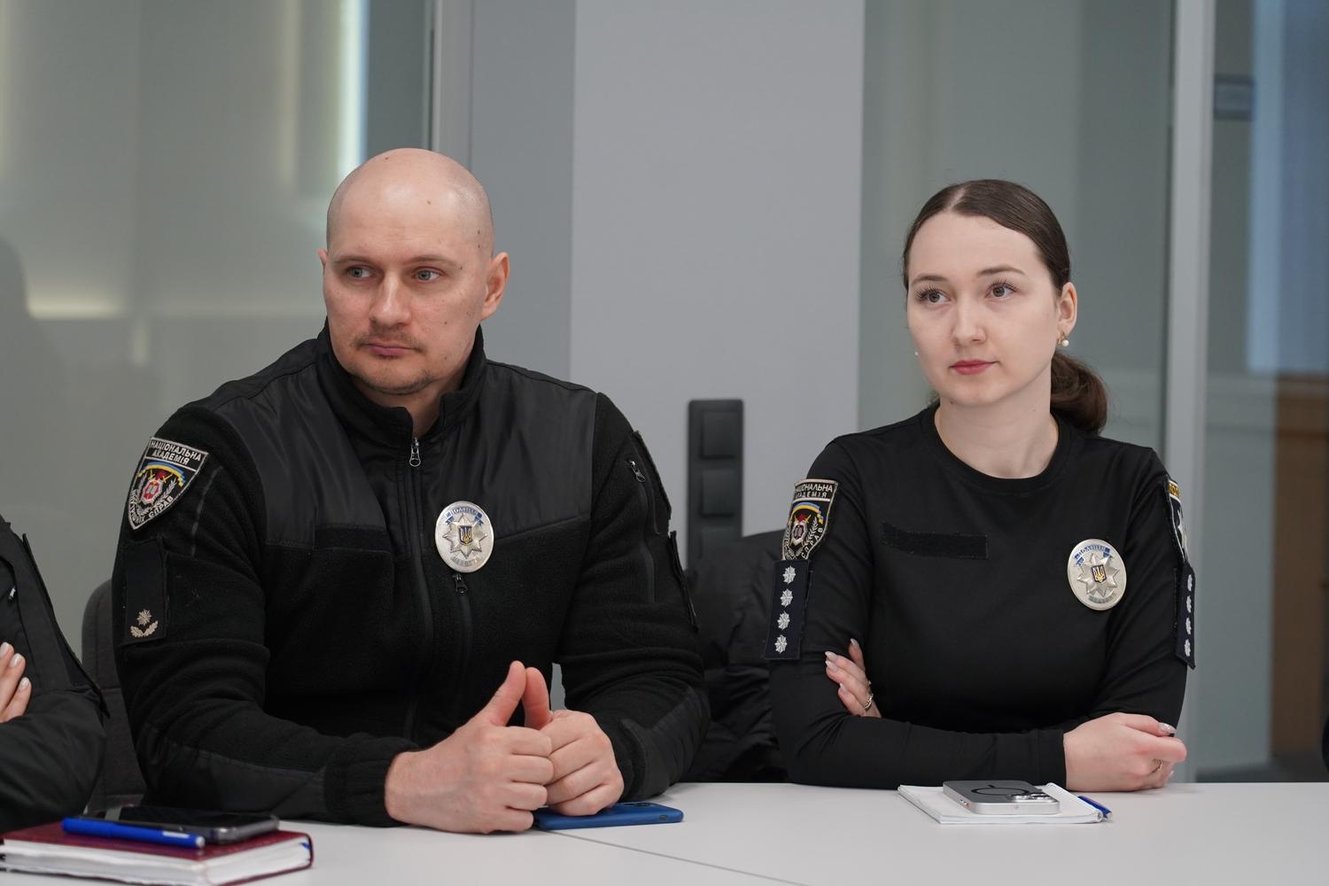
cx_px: 664
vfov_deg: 13.0
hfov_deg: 19.5
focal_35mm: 105
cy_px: 443
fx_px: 3876
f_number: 4
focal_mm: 105
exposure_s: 1/160
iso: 2500
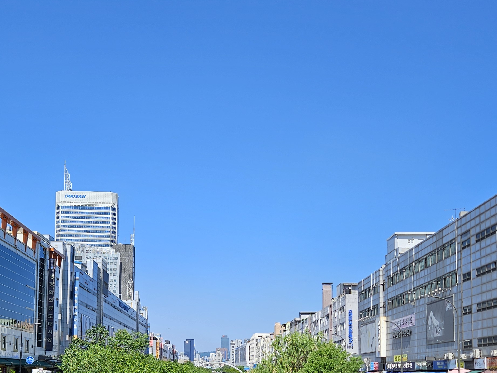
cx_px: 207
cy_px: 312
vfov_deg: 28.3
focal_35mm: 50
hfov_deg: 38.1
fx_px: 718
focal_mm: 5.4
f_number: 1.8
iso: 25
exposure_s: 1/2099
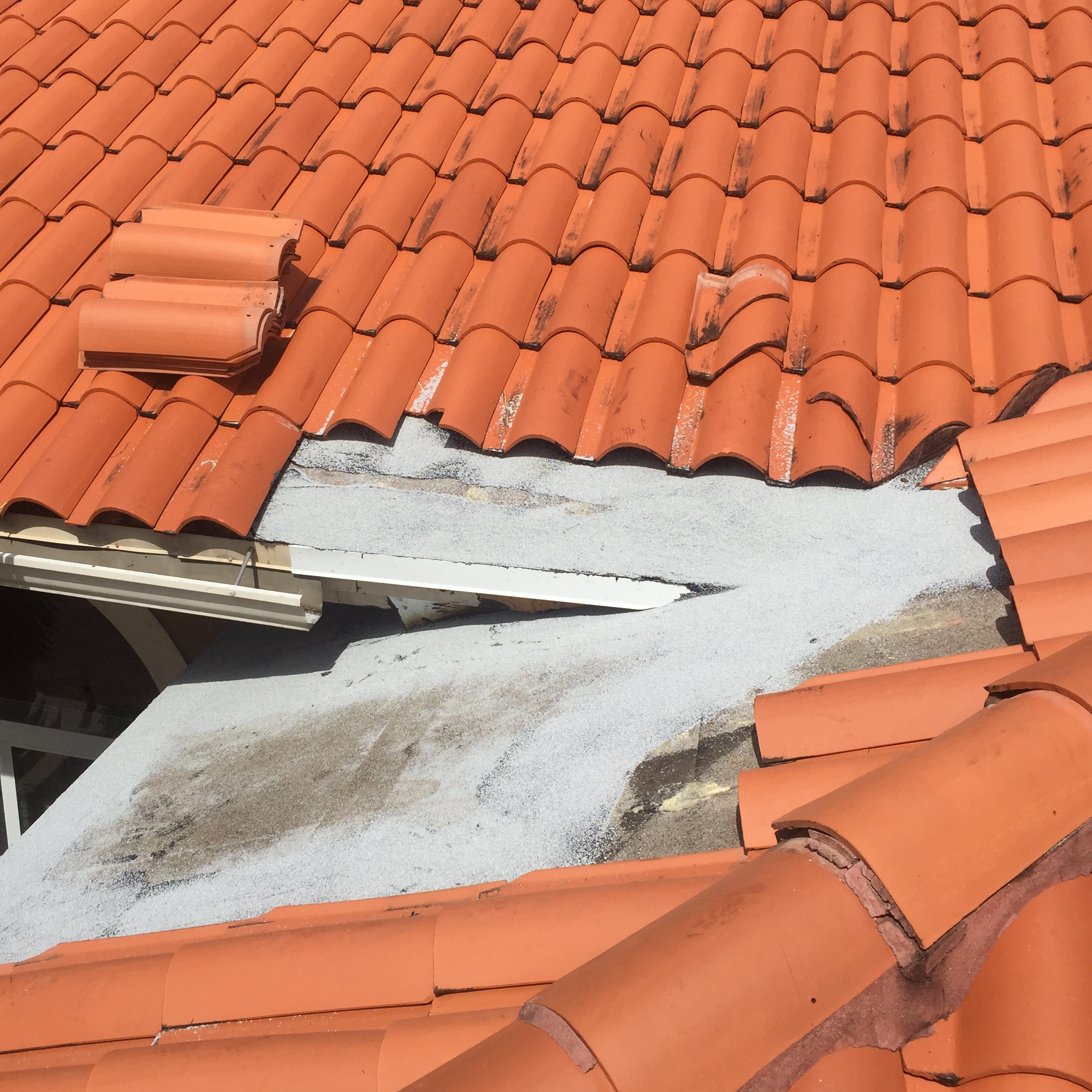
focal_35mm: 36
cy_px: 575
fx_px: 1285
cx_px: 462
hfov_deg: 45.9
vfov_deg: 46.0
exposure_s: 1/3968
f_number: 2.2
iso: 32
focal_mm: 4.15
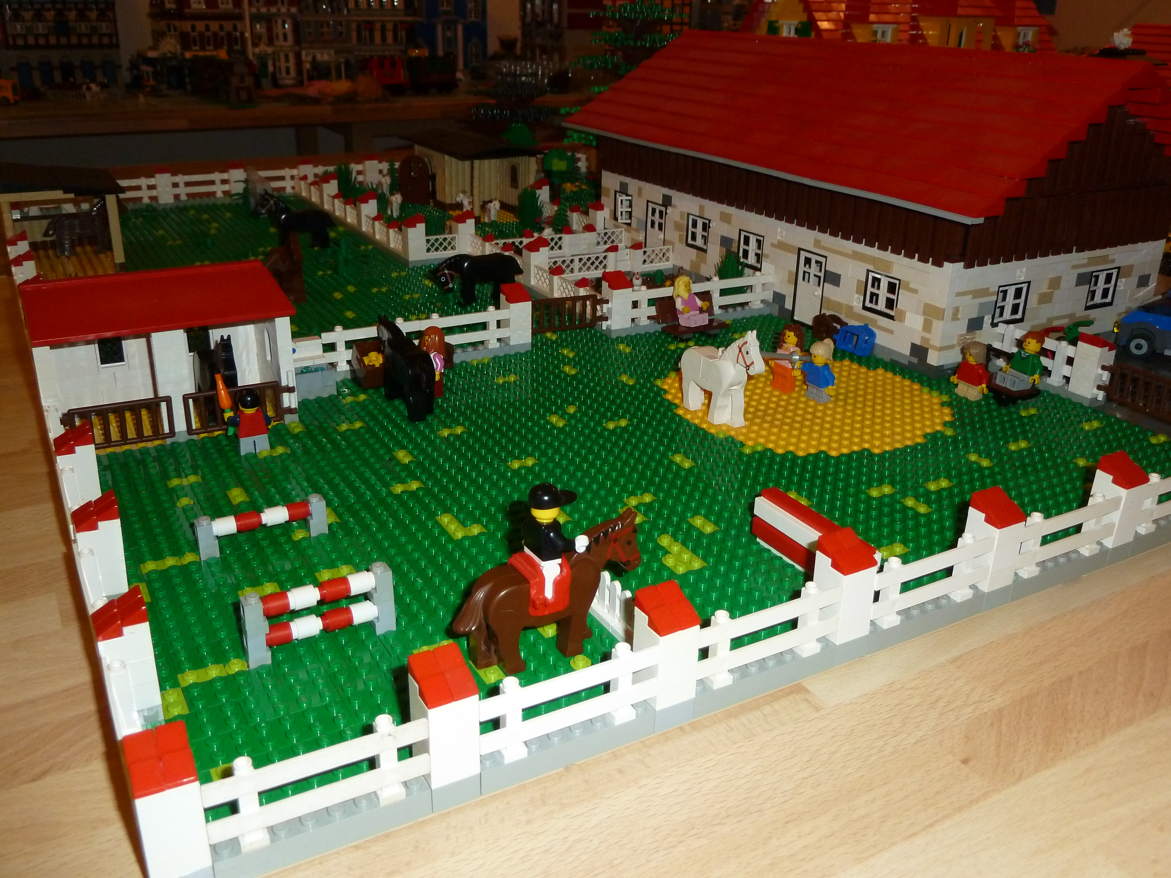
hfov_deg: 60.0
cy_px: 439
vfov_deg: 46.8
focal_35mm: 30
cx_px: 586
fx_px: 1015
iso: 250
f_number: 3.4
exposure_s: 1/25
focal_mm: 5
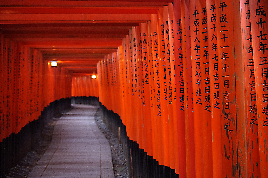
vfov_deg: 18.1
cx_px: 134
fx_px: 558
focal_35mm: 75
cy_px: 89
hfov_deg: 27.0
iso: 1600
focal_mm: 50
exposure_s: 1/25
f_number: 4
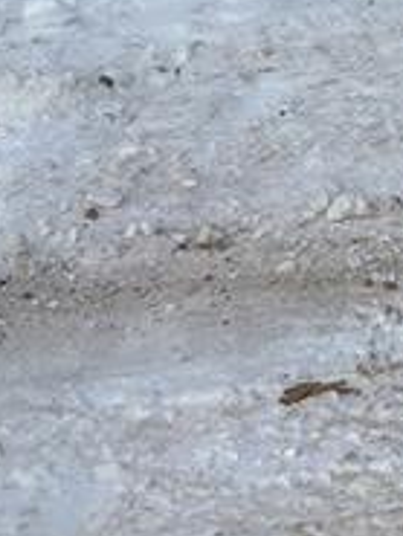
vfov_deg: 12.3
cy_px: -507
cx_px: 910
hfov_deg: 9.4
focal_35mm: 144
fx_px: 2233
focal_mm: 5.96
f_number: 1.6
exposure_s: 1/3623
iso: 50
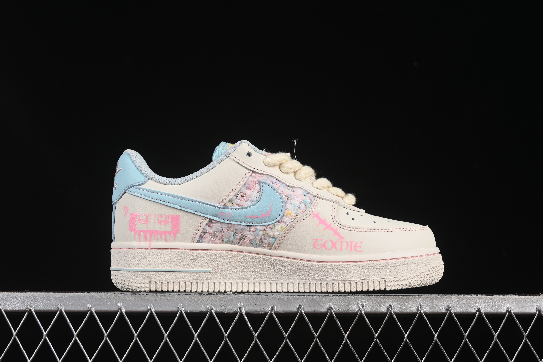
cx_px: 272
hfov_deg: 27.0
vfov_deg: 18.2
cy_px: 181
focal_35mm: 75
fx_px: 1131
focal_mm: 50
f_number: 8
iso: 160
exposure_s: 1/80
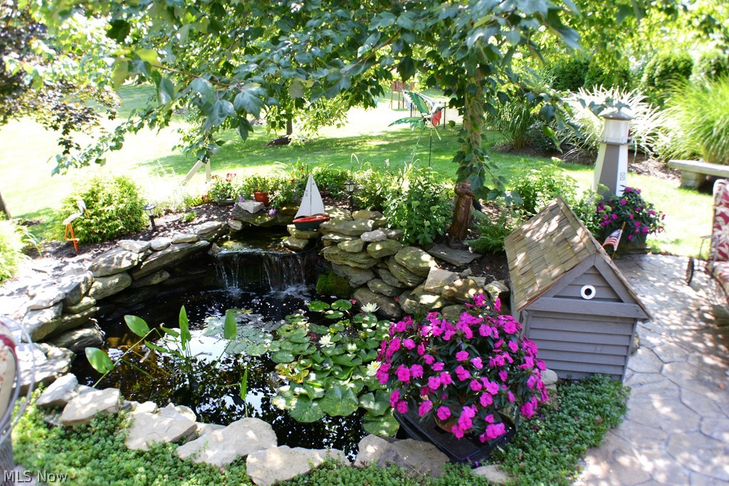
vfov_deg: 47.9
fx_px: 547
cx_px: 364
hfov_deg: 67.4
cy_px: 243
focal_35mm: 27
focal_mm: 18
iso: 400
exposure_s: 1/125
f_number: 5.6
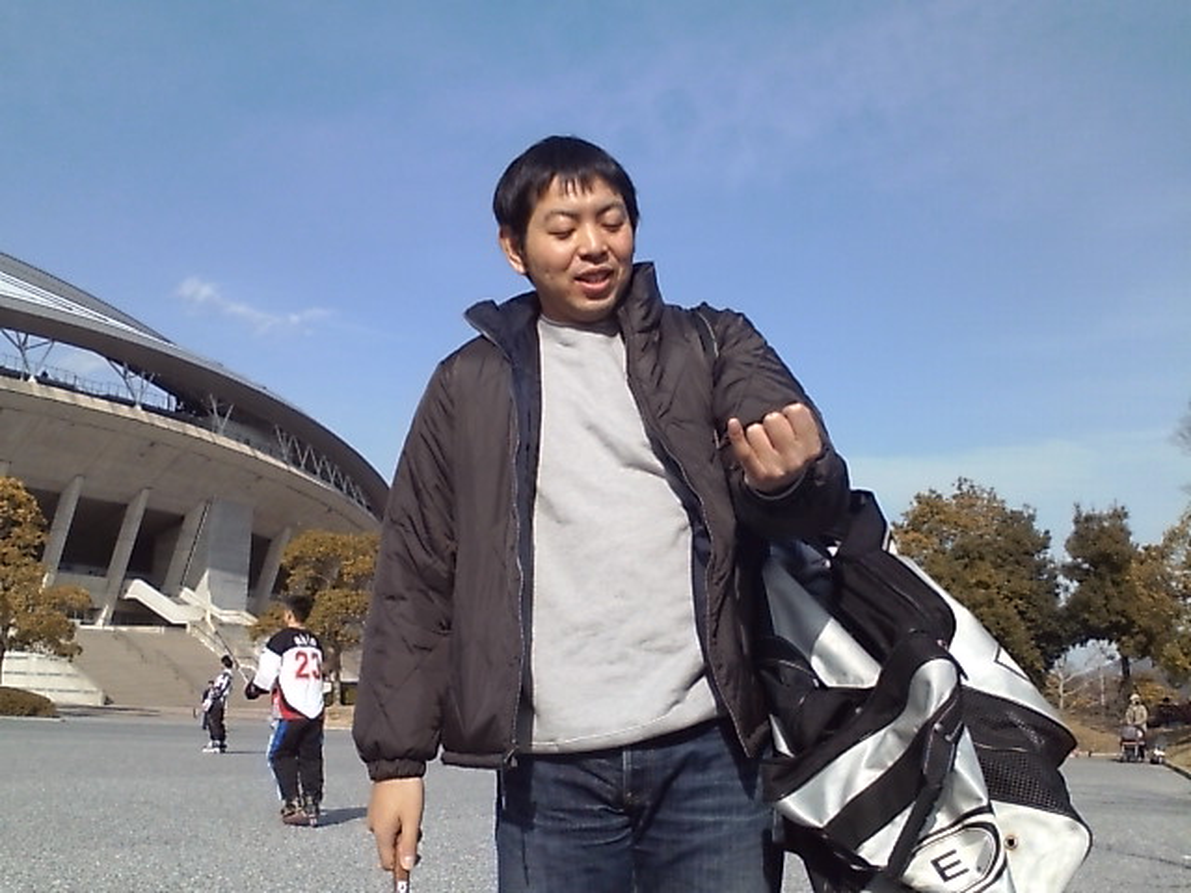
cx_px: 596
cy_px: 446
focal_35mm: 29
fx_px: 998
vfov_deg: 48.2
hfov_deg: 61.7
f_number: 3.5
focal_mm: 3.73
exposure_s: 1/909
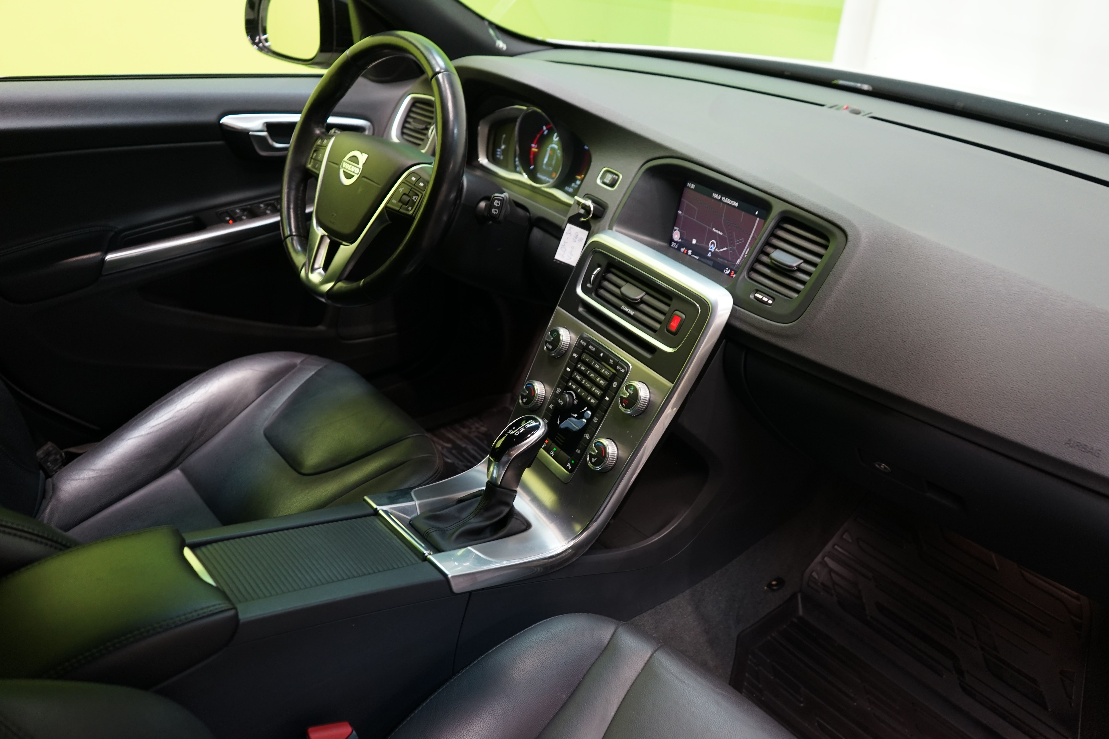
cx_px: 554
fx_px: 862
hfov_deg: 65.5
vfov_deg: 46.4
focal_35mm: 28
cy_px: 370
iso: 640
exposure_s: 1/30
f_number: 3.5
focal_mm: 28
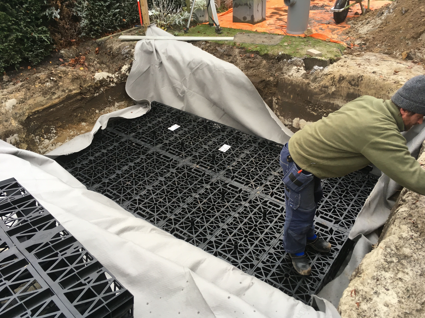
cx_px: 212
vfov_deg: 48.2
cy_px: 159
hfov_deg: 61.7
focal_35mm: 29
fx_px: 356
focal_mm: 4.15
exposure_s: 1/33
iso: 25
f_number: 2.2
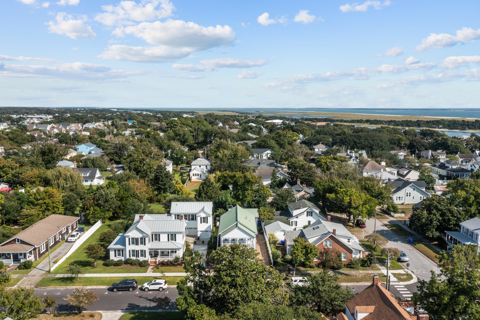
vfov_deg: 46.4
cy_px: 160
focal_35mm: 28
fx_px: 373
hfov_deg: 65.5
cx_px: 240
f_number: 6.3
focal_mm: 10.26
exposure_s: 1/500
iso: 100
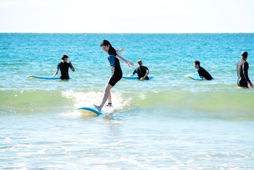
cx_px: 127
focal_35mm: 300
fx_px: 2117
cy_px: 85
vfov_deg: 4.6
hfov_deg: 6.9
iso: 200
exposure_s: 1/200
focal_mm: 300
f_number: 10
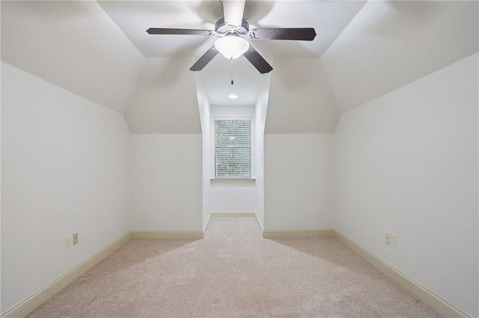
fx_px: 226
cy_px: 159
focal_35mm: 17
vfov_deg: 70.3
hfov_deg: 93.3
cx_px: 240
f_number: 11
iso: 800
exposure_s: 1/6
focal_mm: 17
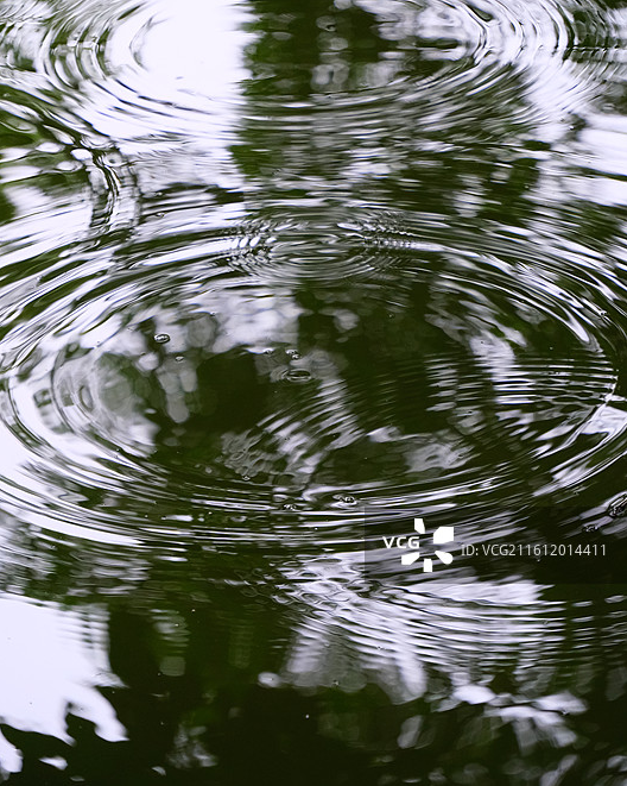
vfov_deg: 9.7
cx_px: 313
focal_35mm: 200
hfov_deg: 7.7
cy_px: 322
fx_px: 4643
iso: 2000
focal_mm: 117.3
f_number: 5.6
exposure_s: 1/280
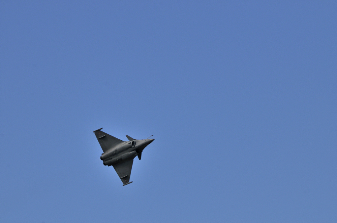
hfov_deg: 4.6
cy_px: 112
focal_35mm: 450
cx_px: 168
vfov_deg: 3.0
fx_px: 4207
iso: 200
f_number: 13
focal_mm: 300
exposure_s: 1/640
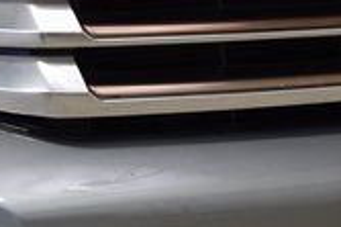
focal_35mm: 207
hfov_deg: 9.9
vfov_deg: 6.6
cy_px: 142
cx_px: 261
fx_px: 1959
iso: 400
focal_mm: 36
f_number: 6.3
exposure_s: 1/20
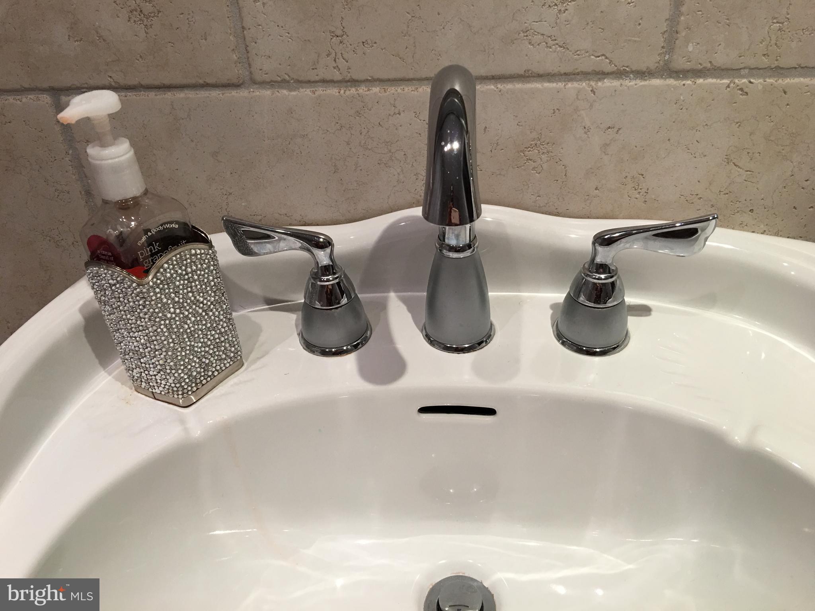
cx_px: 408
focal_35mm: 29
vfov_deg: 48.2
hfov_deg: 61.7
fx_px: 683
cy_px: 306
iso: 40
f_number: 2.2
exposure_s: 1/15
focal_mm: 4.15
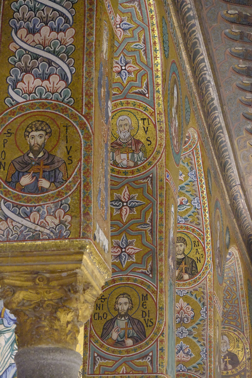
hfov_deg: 11.0
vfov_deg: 16.4
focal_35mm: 125
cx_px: 126
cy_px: 189
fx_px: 1312
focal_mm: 83.3
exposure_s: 1/60
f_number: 5.6
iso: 12800
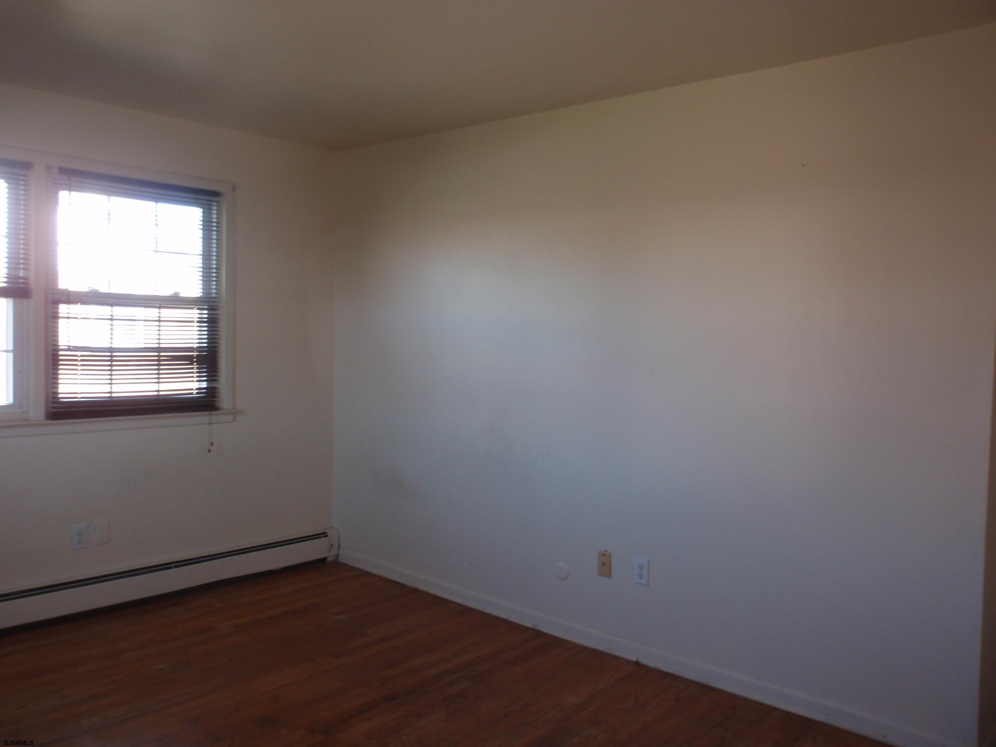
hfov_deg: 63.4
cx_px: 498
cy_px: 374
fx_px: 806
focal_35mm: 28
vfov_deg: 49.7
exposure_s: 1/30
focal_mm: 5
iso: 64
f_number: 3.2
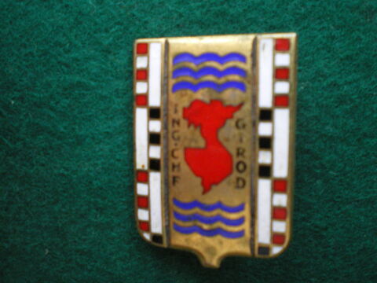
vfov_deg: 37.7
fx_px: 414
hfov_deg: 49.0
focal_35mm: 38
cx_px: 188
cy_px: 142
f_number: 3.1
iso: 400
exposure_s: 1/40
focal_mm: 6.3
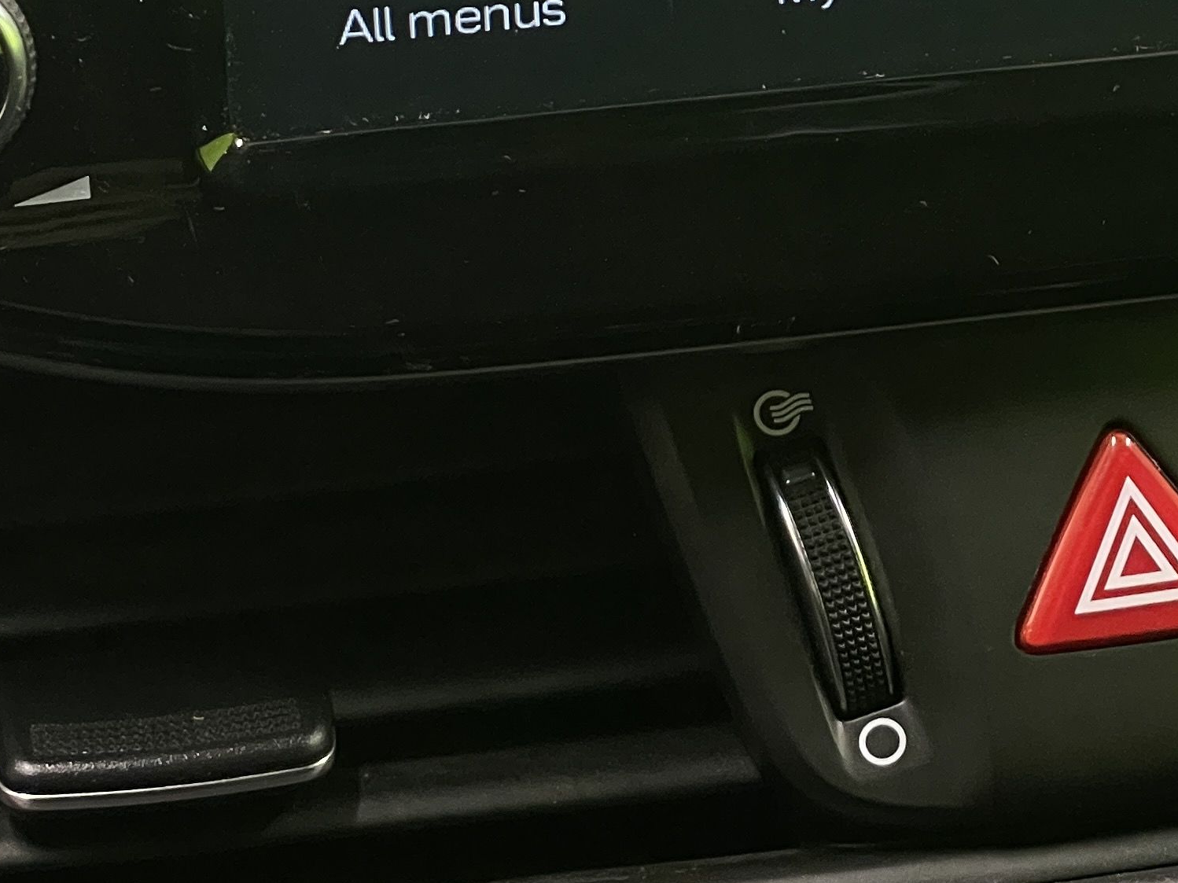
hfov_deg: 14.0
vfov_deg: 10.5
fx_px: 4764
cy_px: -20
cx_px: 996
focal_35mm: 140
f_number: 2
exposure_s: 1/50
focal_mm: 6
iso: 640
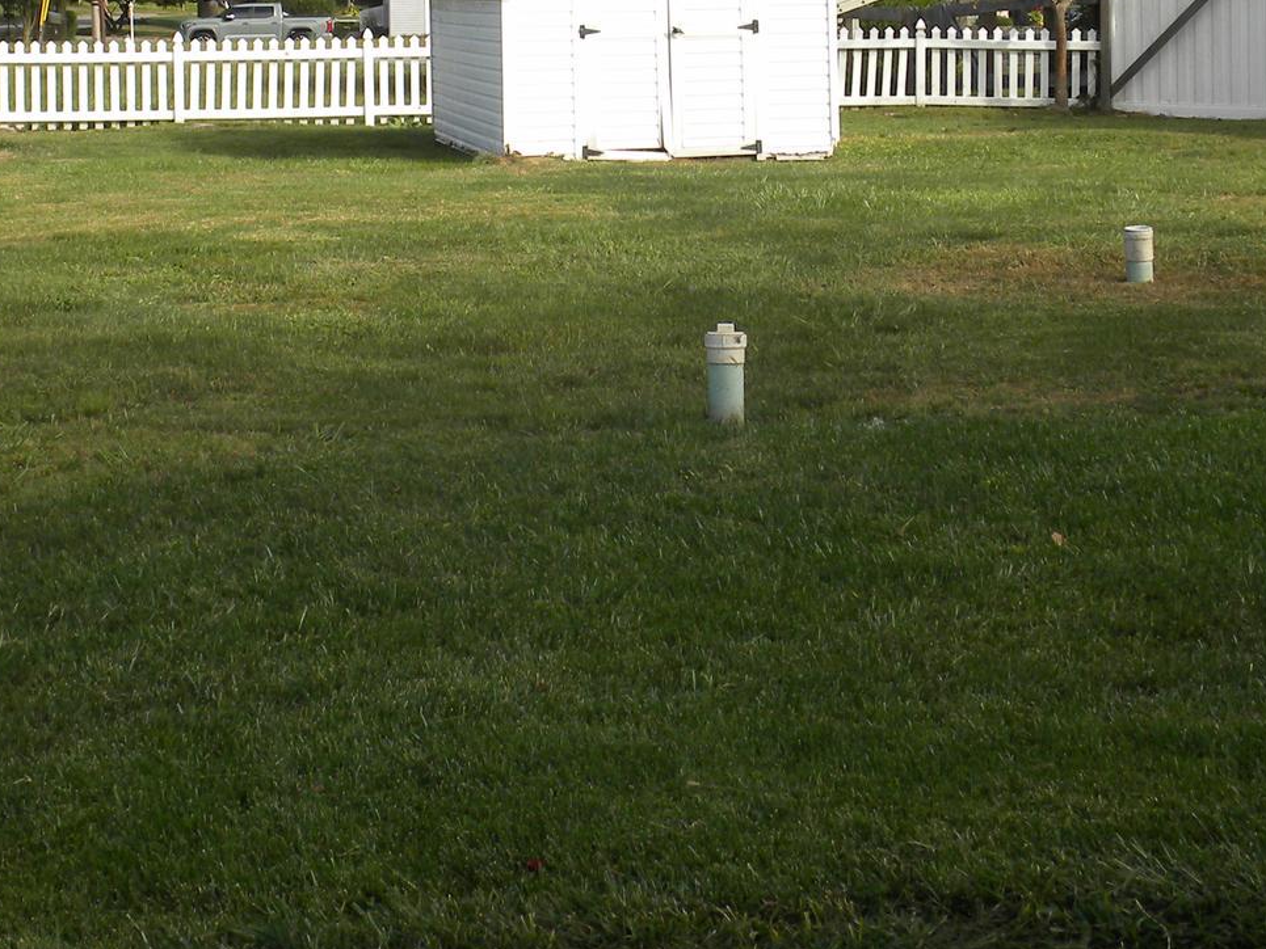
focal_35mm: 87
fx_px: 3182
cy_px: -10
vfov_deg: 16.6
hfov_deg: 22.5
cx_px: 506
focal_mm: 7.3
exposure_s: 1/245
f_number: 4.5
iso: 64
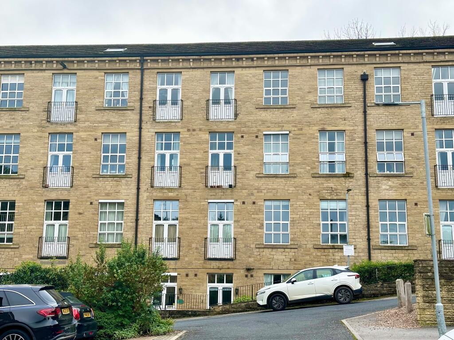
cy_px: 170
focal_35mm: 48
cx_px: 227
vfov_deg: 30.3
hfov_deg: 39.7
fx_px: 630
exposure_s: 1/634
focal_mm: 6.86
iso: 64
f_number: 1.78
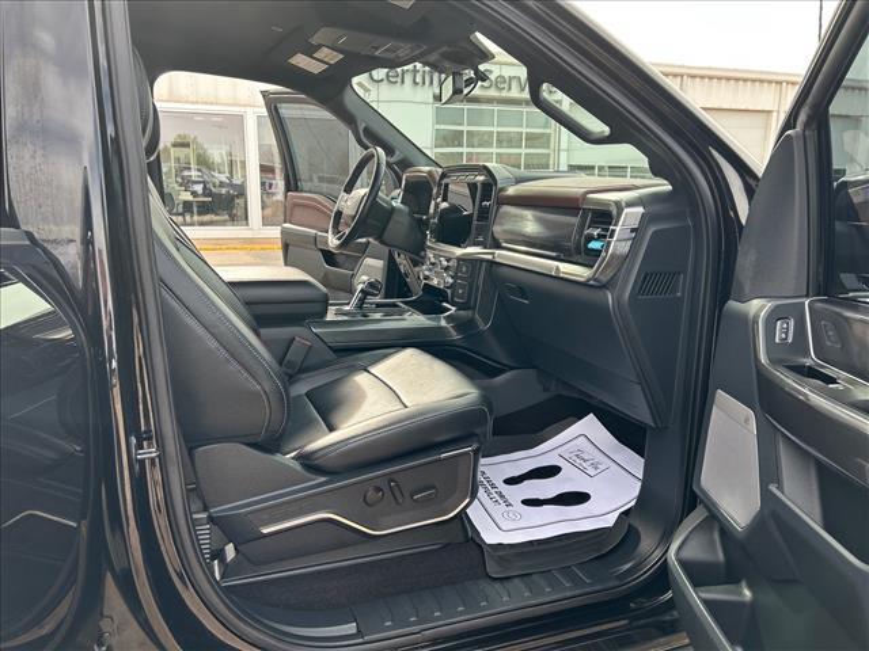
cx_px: 434
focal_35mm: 26
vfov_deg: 53.1
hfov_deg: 67.3
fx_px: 653
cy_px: 326
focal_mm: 5.7
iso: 50
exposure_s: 1/331
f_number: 1.5
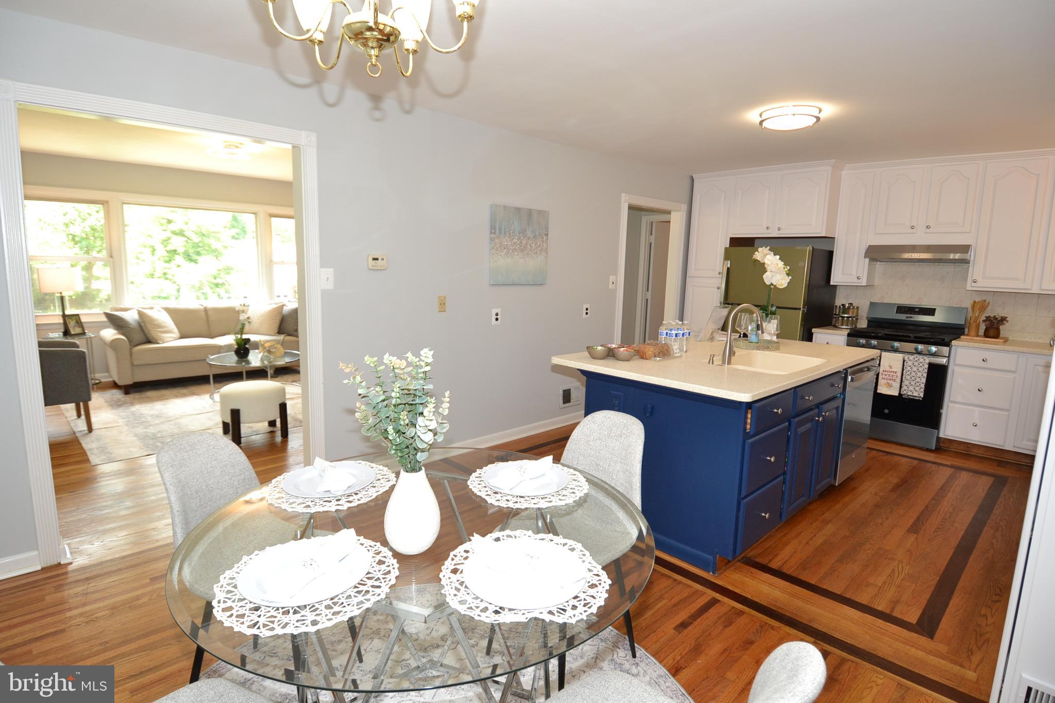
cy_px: 352
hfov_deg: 90.0
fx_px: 527
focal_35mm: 18
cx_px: 528
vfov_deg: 67.4
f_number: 4.5
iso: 400
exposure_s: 1/80
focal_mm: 12
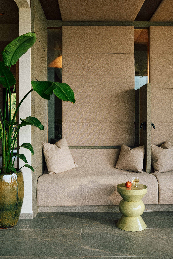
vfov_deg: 54.4
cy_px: 130
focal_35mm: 35
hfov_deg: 37.9
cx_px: 86
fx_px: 252
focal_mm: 35
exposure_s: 1/60
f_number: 8
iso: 200
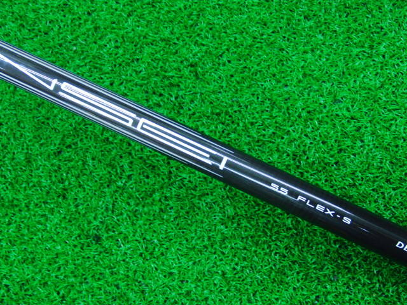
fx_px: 506
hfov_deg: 43.9
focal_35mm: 43
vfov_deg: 33.6
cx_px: 204
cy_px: 152
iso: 400
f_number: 3.7
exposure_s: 1/25
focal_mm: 7.54
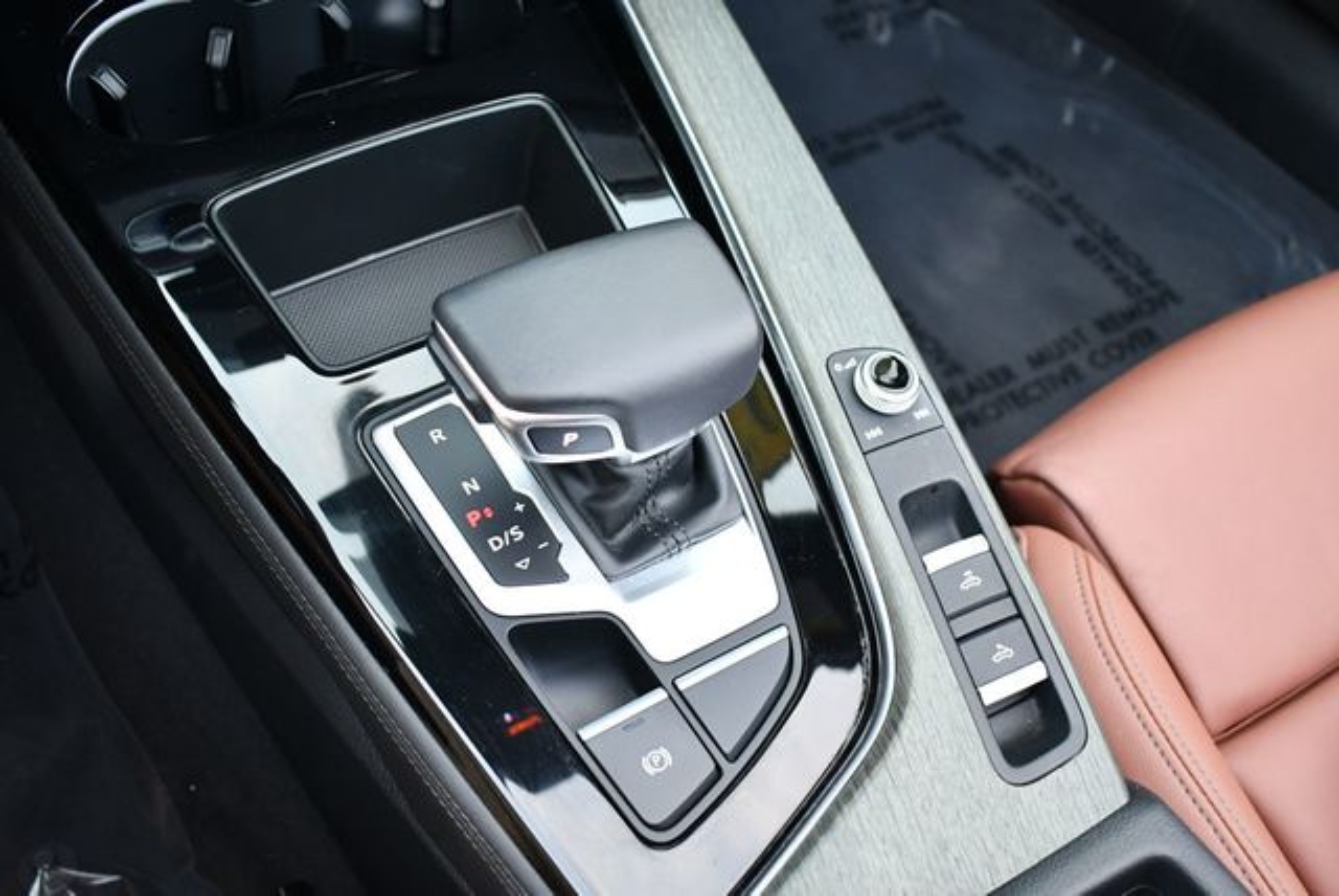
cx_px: 670
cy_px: 448
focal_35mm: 42
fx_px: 1564
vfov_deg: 32.0
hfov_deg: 46.4
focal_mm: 21
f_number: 3.8
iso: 800
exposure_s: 1/125
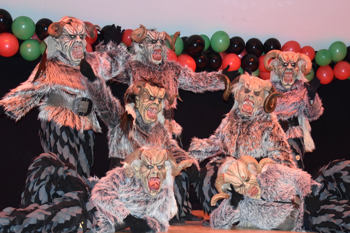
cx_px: 207
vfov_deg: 18.1
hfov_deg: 27.0
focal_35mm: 75
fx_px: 729
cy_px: 152
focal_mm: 38
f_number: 4.5
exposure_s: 1/60
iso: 3200
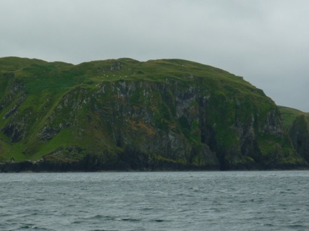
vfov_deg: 10.5
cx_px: 154
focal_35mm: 141
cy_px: 116
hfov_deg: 14.0
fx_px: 1259
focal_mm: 16.4
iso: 80
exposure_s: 1/100
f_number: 4.8
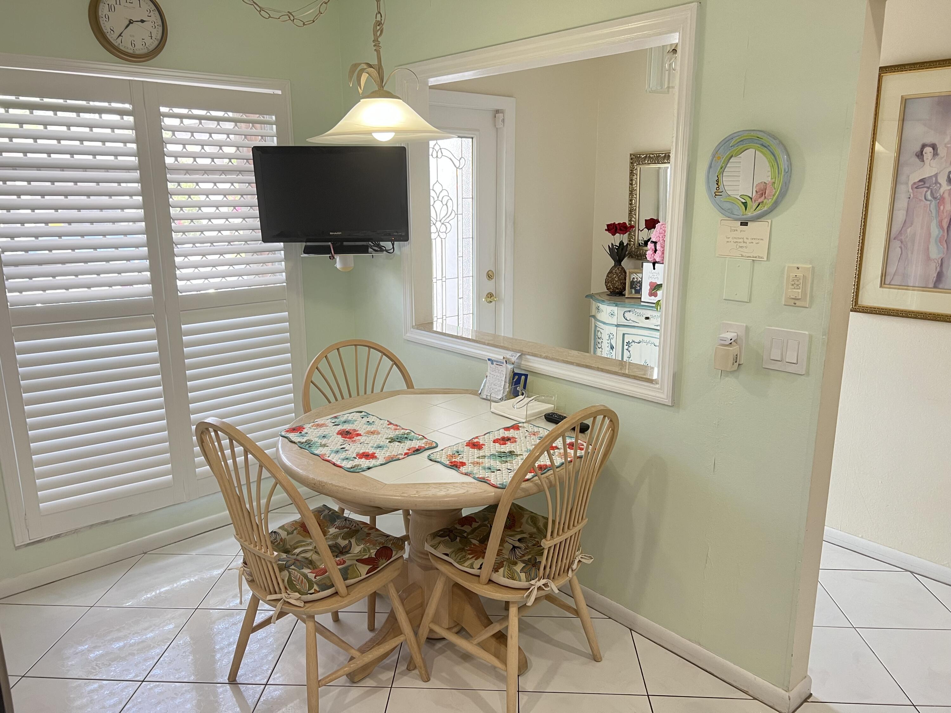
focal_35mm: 26
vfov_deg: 53.1
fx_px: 714
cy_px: 356
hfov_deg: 67.3
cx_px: 476
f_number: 1.5
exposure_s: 1/60
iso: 125
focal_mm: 5.7
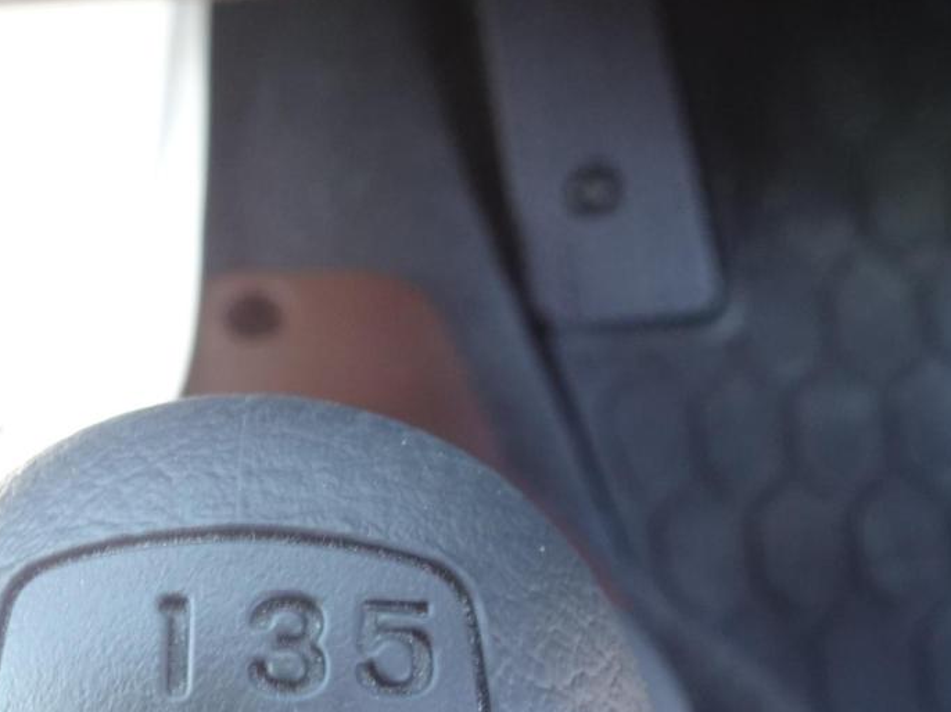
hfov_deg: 33.6
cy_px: 646
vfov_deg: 25.3
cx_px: 234
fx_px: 1538
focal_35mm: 56
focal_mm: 4.25
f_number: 3.5
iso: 160
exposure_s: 1/30
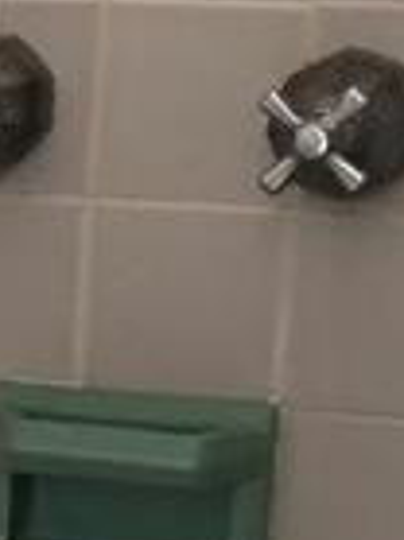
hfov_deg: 8.7
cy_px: 598
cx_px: -571
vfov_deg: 12.5
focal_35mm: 155
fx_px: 2416
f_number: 1.8
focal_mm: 3.99
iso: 100
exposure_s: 1/6
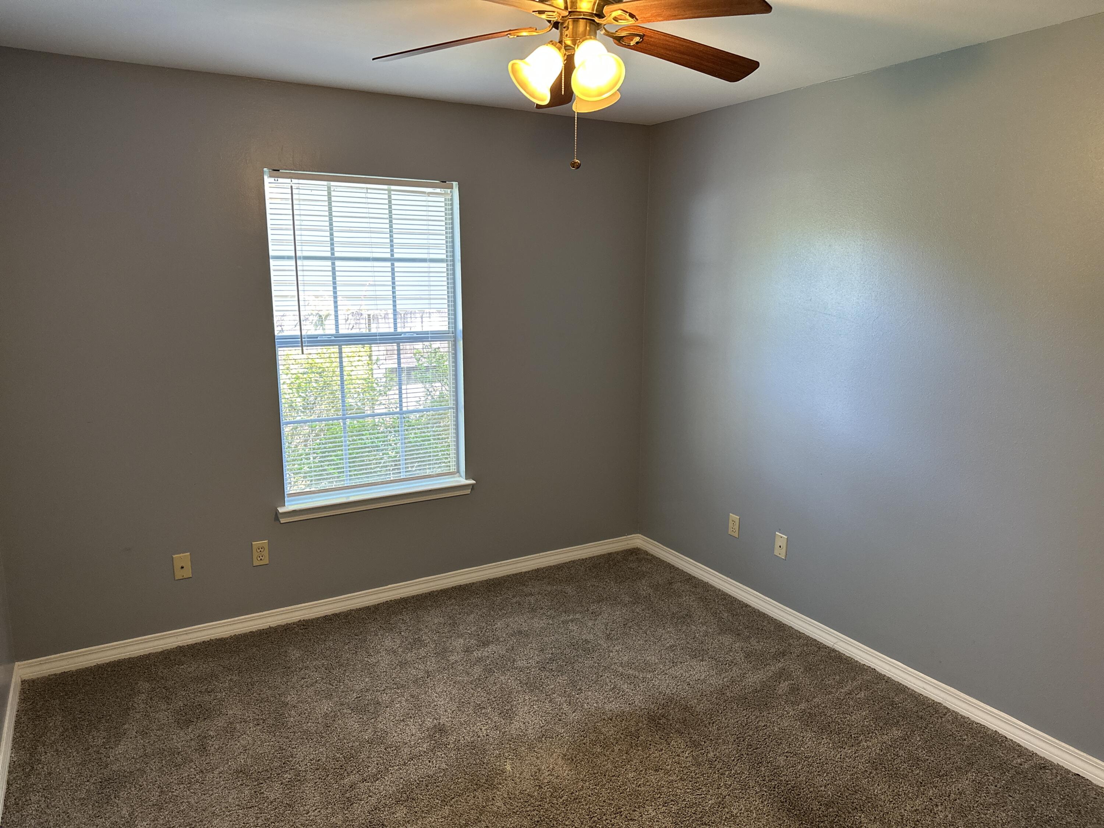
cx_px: 552
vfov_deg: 56.8
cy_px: 414
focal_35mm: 24
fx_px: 765
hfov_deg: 71.6
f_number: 1.78
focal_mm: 6.86
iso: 200
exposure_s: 1/60
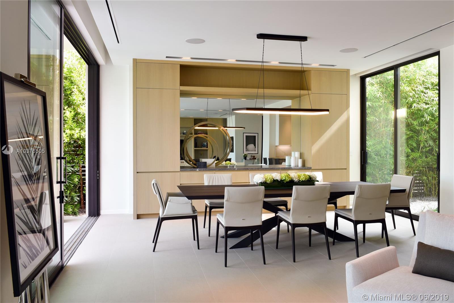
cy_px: 152
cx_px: 227
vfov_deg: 44.9
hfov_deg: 63.7
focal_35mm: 29
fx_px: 366
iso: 125
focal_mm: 29
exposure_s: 1/10
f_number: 11
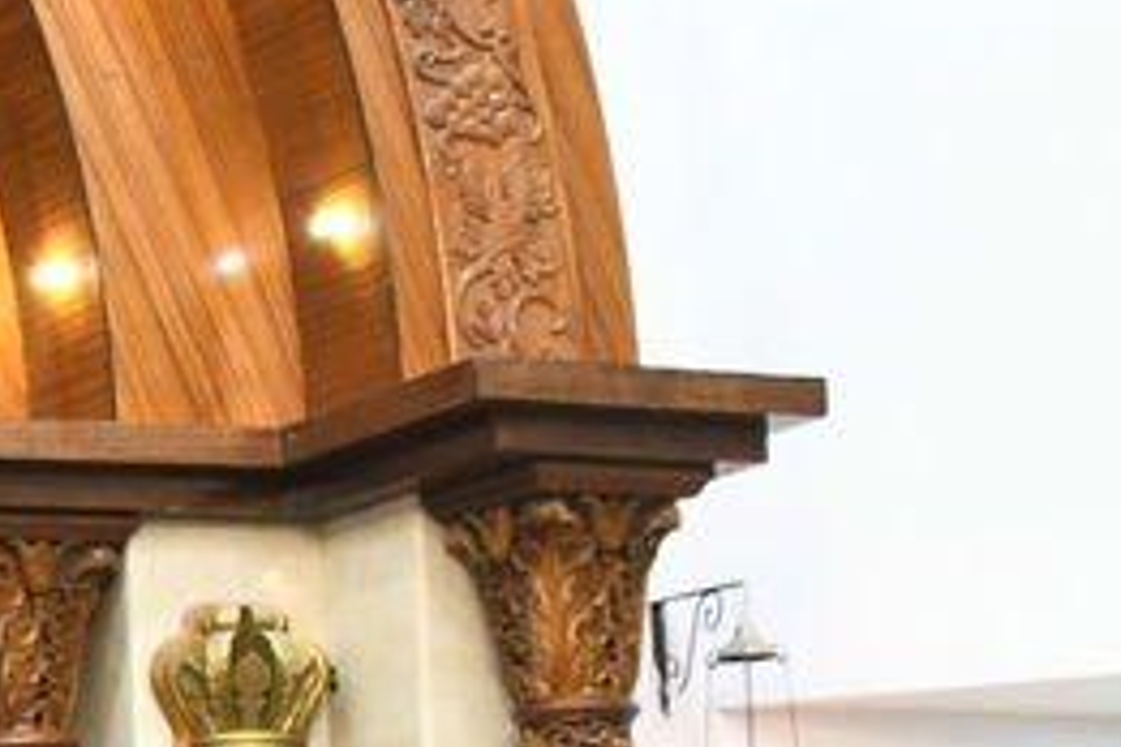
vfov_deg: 9.0
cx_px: -1164
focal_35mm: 150
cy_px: 929
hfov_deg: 12.1
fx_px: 4670
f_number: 5.6
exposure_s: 1/125
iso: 4000
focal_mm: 28
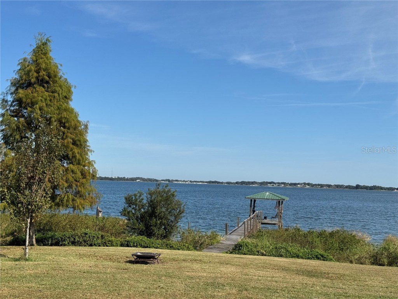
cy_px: 150
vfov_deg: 30.3
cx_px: 199
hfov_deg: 39.7
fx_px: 552
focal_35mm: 48
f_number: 1.78
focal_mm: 6.76
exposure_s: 1/7092
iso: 64
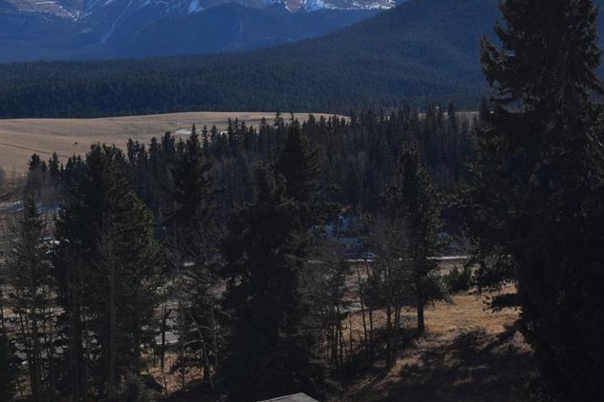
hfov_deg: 16.9
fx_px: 2029
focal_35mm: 121
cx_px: 237
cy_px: 85
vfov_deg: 11.3
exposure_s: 1/200
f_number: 11
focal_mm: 50
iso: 100
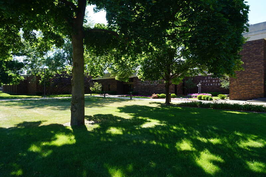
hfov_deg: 73.8
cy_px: 88
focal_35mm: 24
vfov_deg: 53.1
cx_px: 133
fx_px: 177
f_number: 6.3
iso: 100
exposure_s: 1/80
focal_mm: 16
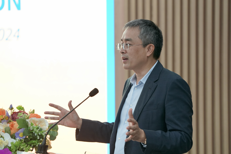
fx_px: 1039
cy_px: 77
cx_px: 116
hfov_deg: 12.7
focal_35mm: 162
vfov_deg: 8.5
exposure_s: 1/200
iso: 2000
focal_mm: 162
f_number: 4
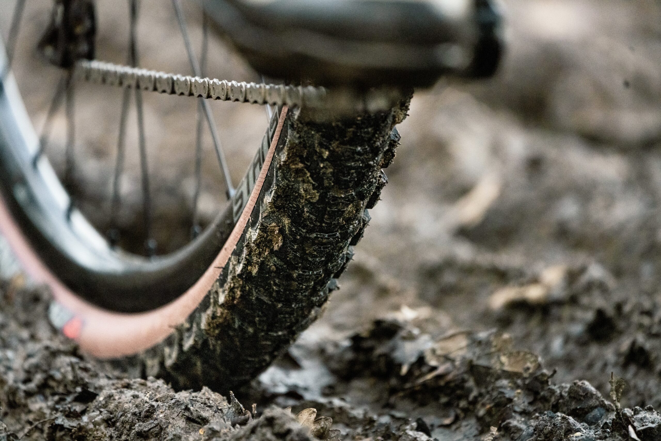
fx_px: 7344
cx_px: 330
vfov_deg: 3.4
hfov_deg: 5.2
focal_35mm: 400
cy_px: 220
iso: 8000
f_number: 5.6
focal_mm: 400
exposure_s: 1/1250
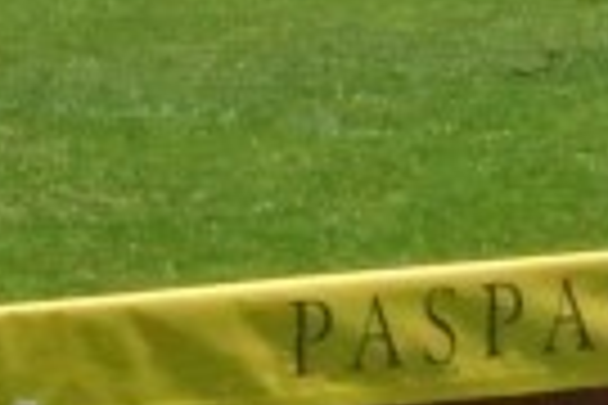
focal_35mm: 599
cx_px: -1135
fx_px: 10116
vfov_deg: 2.3
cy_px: 308
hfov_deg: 3.4
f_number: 16
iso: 3200
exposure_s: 1/4000
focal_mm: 30
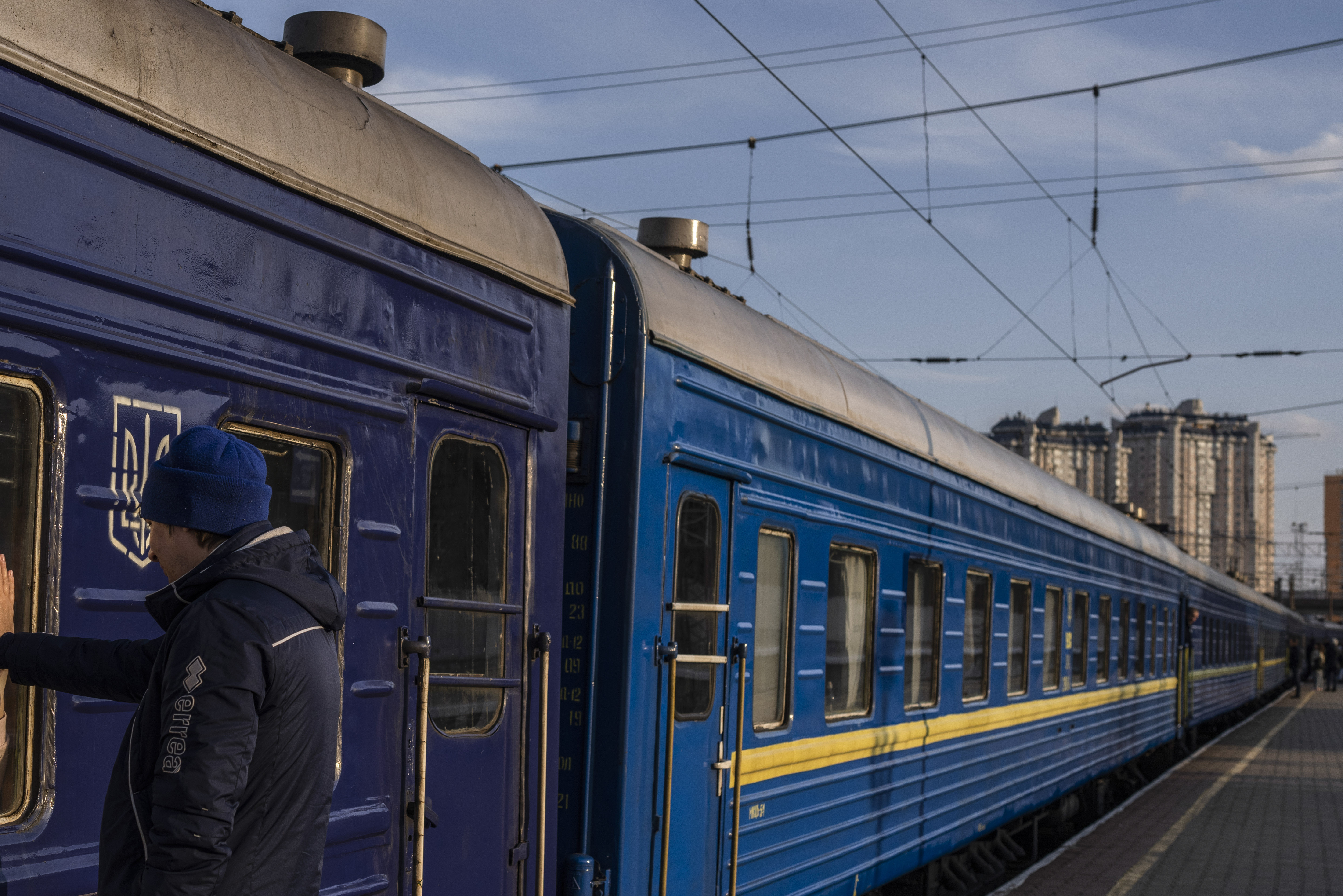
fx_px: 1940
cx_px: 408
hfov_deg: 37.6
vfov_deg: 26.0
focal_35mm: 52
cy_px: 516
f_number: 4.5
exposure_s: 1/800
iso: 100
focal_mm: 35
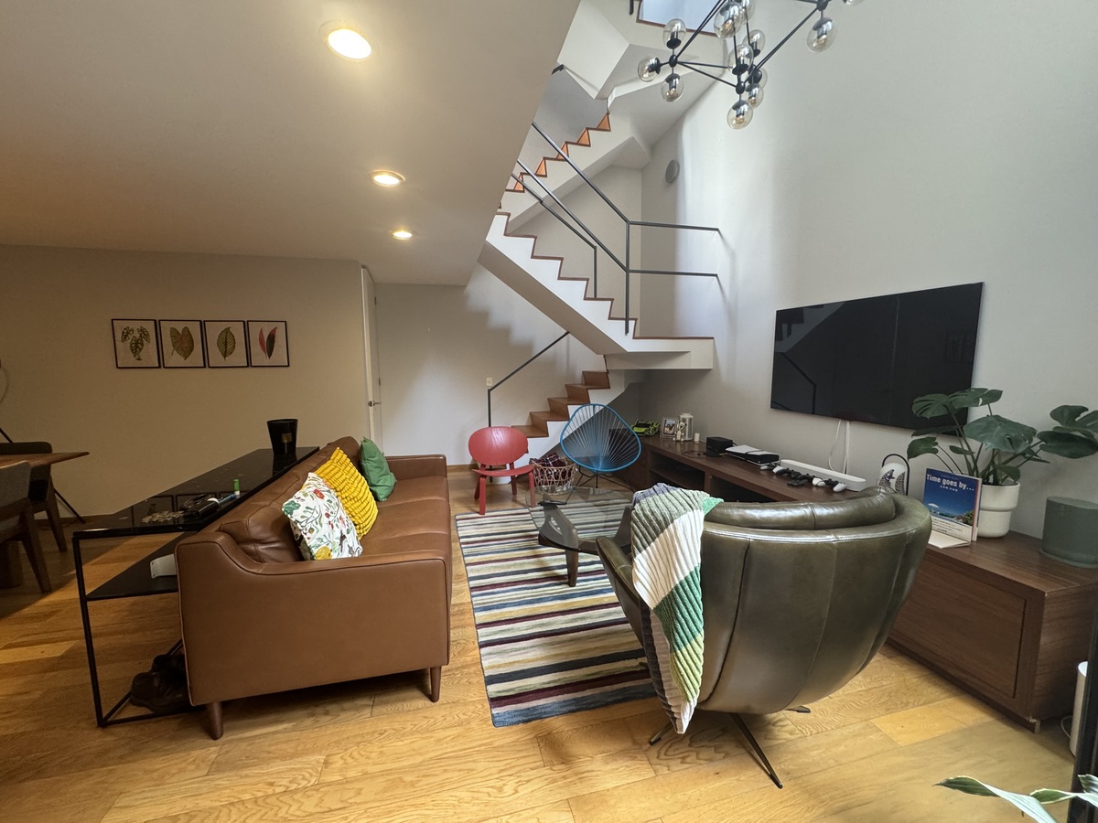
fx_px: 444
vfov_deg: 85.7
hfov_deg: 102.1
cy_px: 412
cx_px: 549
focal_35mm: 14
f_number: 2.2
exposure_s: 1/47
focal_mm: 2.22
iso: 250
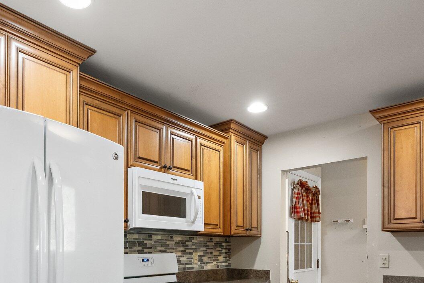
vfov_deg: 41.9
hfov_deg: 62.9
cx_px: 173
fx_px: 344
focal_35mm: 29
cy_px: 242
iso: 6400
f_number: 9
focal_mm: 15.1
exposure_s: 1/10
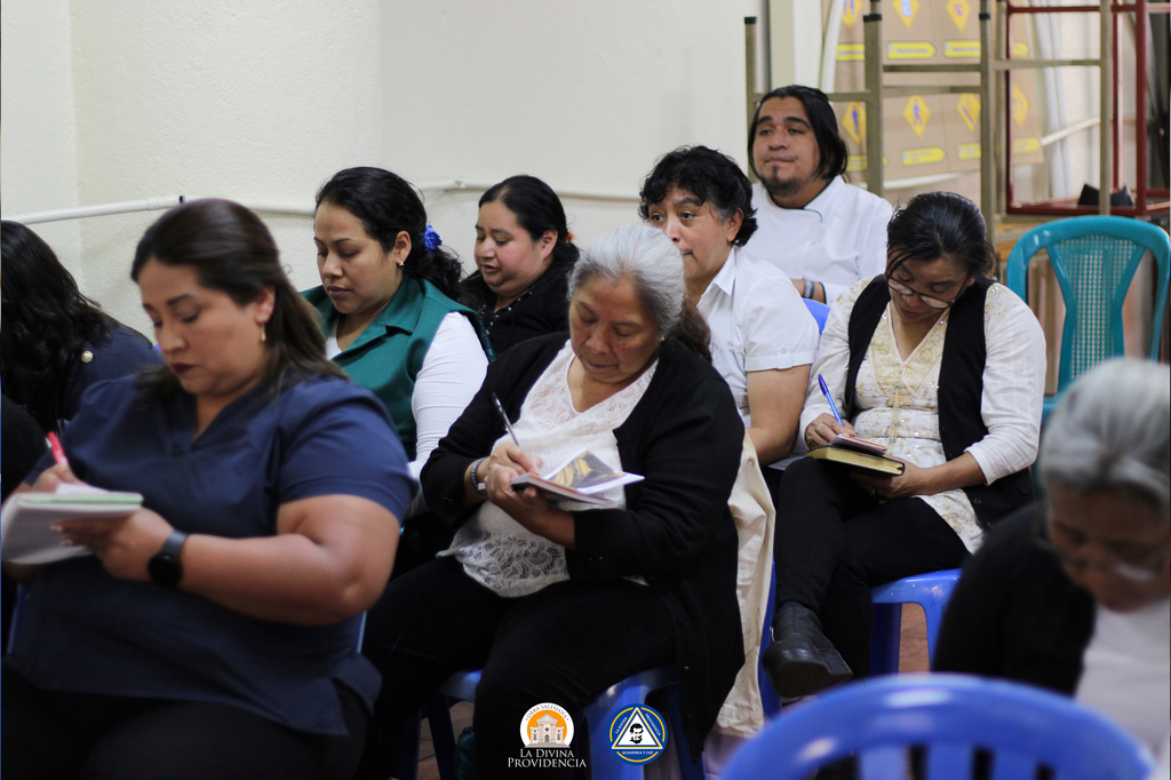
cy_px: 390
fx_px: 2439
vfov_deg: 18.2
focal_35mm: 75
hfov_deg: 27.0
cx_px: 586
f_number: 1.7
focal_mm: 50
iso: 400
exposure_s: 1/80
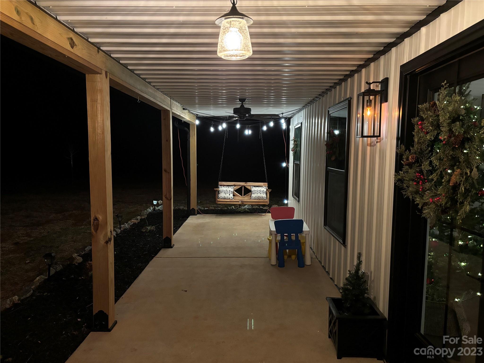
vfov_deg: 53.1
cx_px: 242
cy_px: 182
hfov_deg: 67.3
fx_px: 364
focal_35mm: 26
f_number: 1.6
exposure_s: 1/30
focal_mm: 5.96
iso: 800
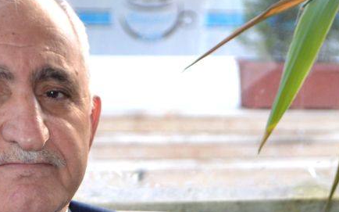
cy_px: 228
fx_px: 1616
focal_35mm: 175
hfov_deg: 11.8
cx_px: -12
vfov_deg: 7.5
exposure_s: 1/60
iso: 1000
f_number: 5.3
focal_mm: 46
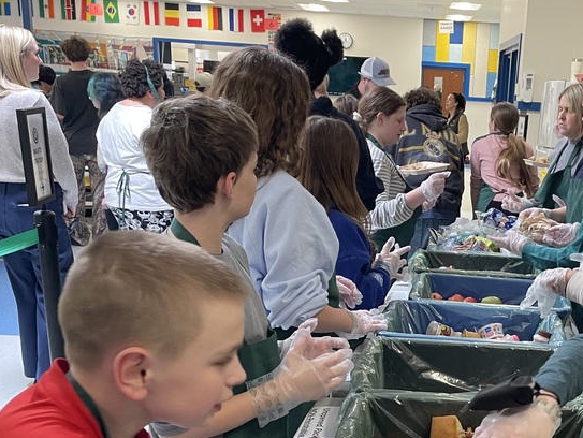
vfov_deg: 28.6
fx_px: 826
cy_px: 392
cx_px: 434
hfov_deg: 38.0
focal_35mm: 49
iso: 125
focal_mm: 4.2
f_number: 1.6
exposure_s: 1/60
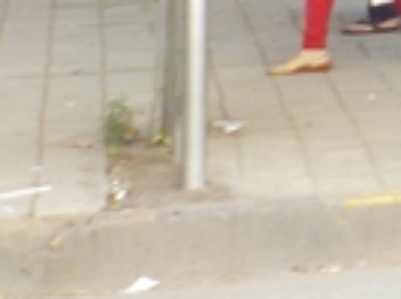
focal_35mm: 181
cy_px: -350
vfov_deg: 7.7
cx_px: 1131
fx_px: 2091
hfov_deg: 9.2
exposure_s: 1/40
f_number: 3.3
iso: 125
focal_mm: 4.1
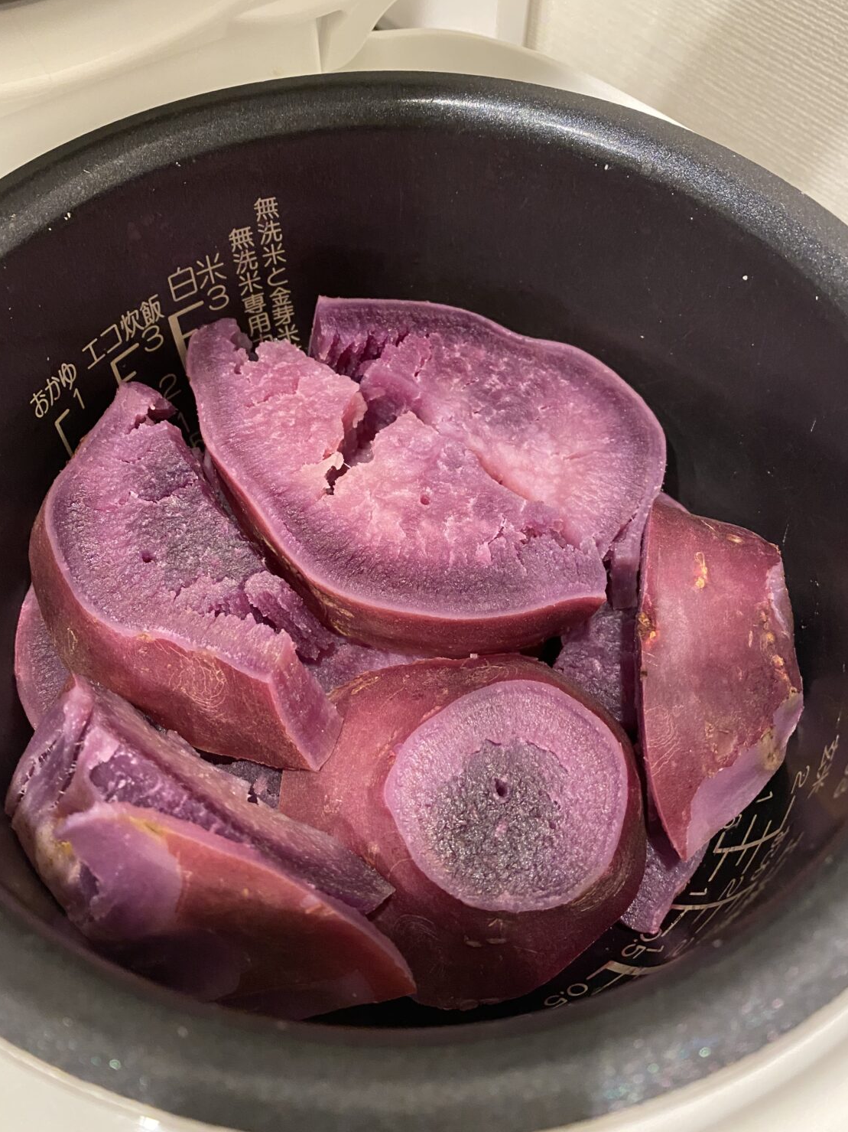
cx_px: 412
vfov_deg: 65.3
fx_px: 882
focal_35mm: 27
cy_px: 556
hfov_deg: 51.3
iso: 500
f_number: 1.8
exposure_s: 1/25
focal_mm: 4.25
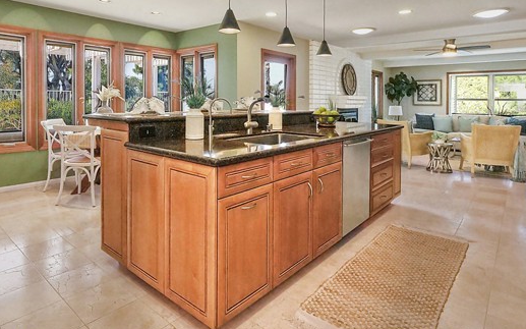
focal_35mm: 21
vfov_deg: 56.2
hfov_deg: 82.1
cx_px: 241
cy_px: 113
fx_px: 301
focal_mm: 8
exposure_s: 1/125
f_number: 8
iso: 3200
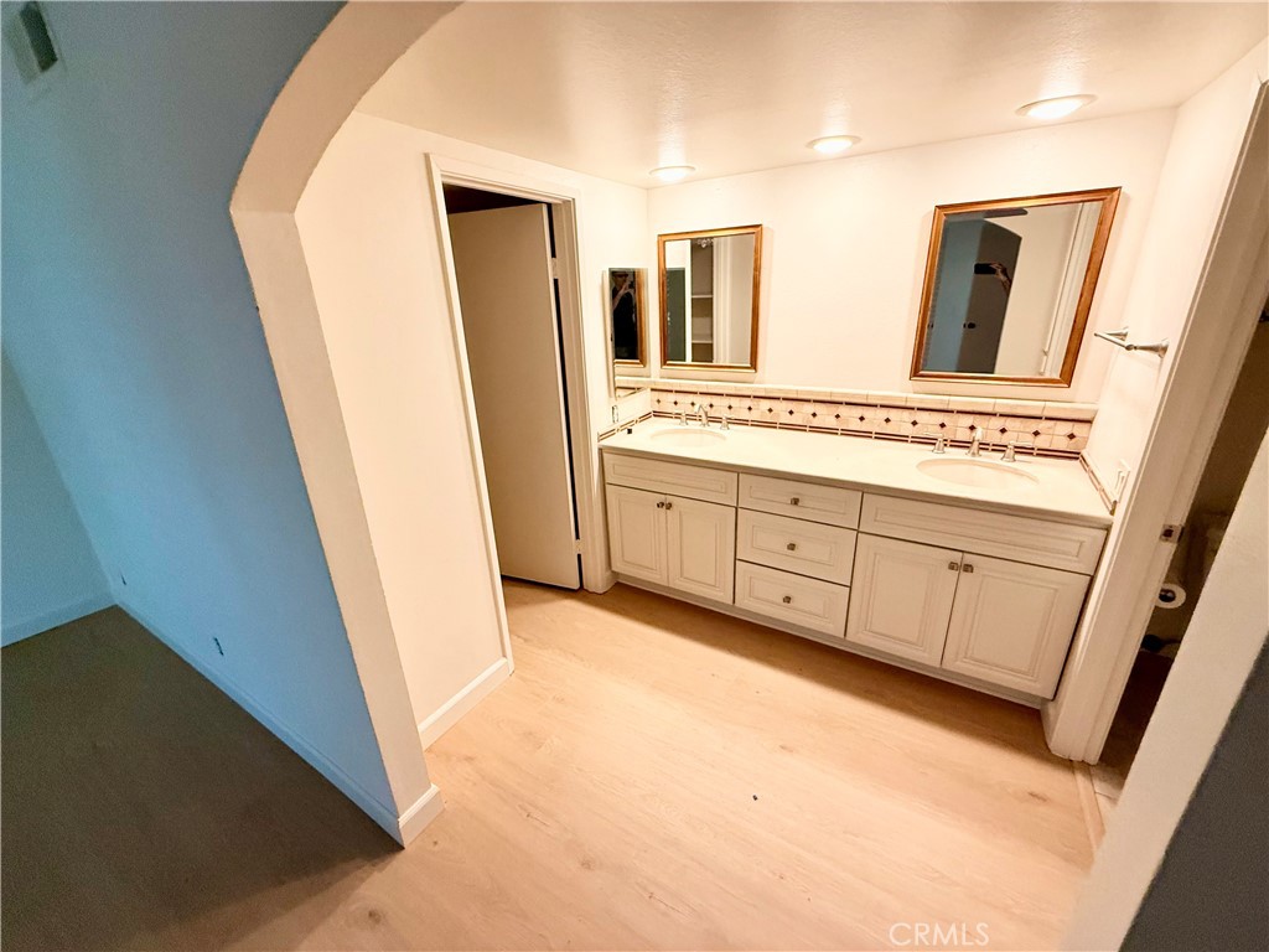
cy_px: 476
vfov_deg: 85.7
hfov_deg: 102.1
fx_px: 513
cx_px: 634
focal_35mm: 14
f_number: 2.2
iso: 250
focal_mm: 2.22
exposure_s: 1/120
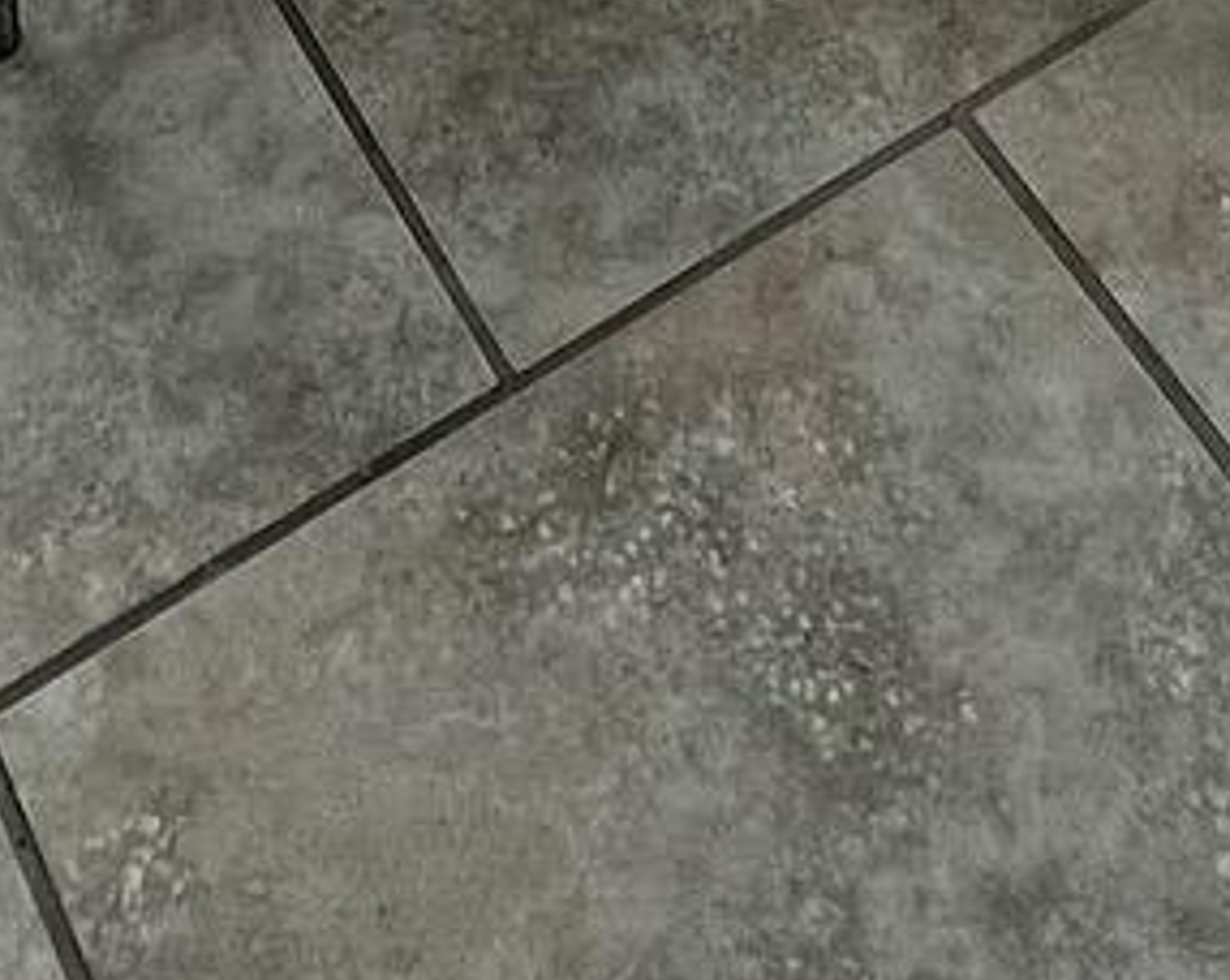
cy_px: -1788
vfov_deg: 11.5
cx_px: 942
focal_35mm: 91
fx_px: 3308
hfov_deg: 20.9
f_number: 1.8
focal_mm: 1.57
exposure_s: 1/213
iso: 32
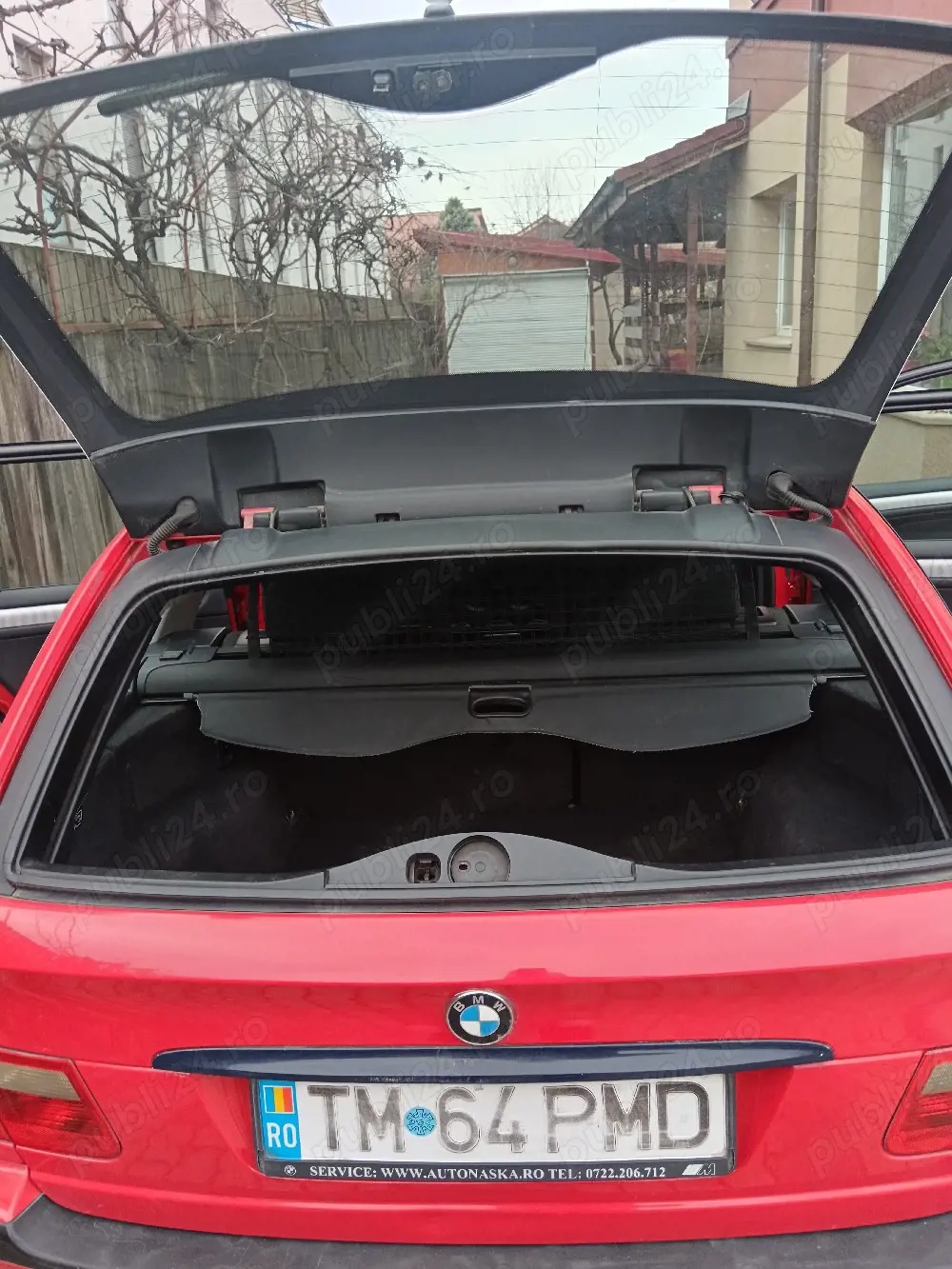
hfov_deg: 51.4
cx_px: 476
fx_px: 990
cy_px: 634
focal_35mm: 27
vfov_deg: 65.3
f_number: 1.9
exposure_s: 1/110
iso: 100
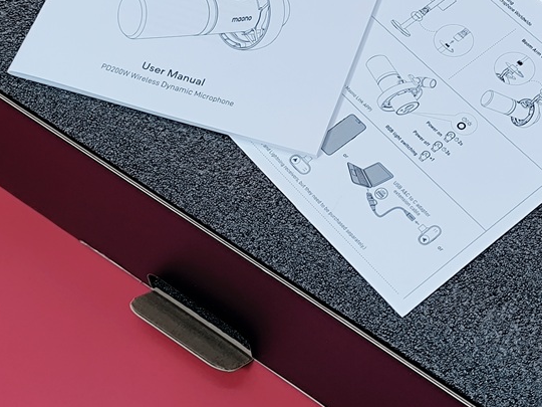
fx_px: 1159
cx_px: 382
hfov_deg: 26.1
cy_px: 94
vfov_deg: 19.7
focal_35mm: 74
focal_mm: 6.14
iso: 400
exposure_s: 1/100
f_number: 1.65
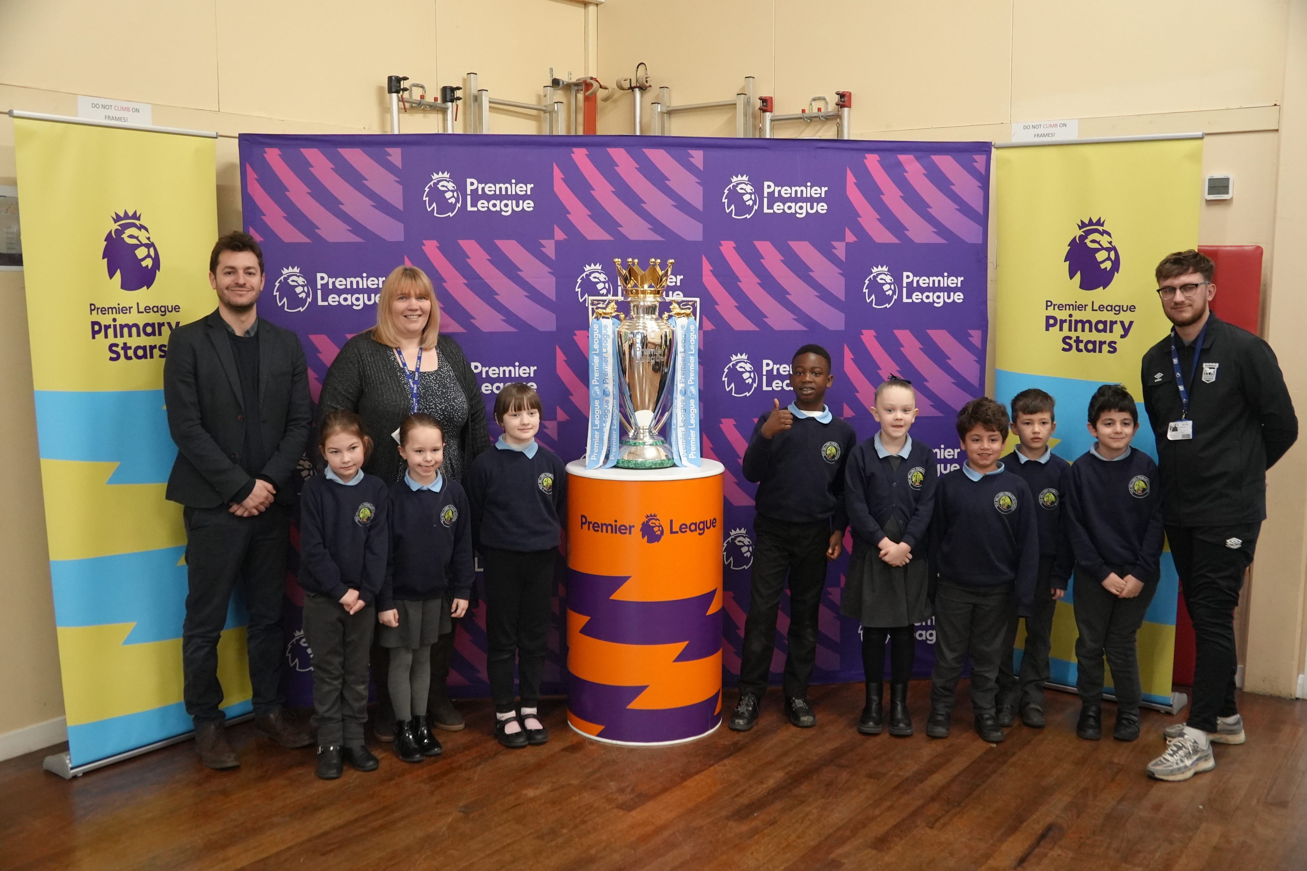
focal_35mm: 34
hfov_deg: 55.8
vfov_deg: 38.9
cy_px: 436
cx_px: 654
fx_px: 1234
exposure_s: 1/160
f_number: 4
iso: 3200
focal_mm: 23
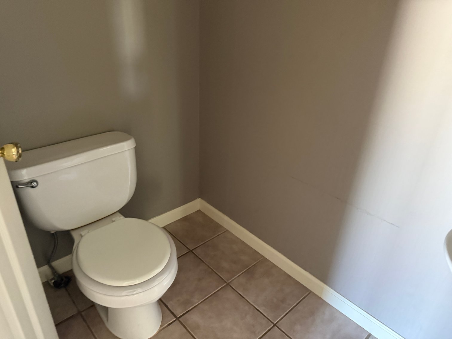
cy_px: 170
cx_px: 226
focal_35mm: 24
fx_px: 313
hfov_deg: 71.6
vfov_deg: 56.8
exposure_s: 1/38
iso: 1000
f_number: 1.78
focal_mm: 6.76
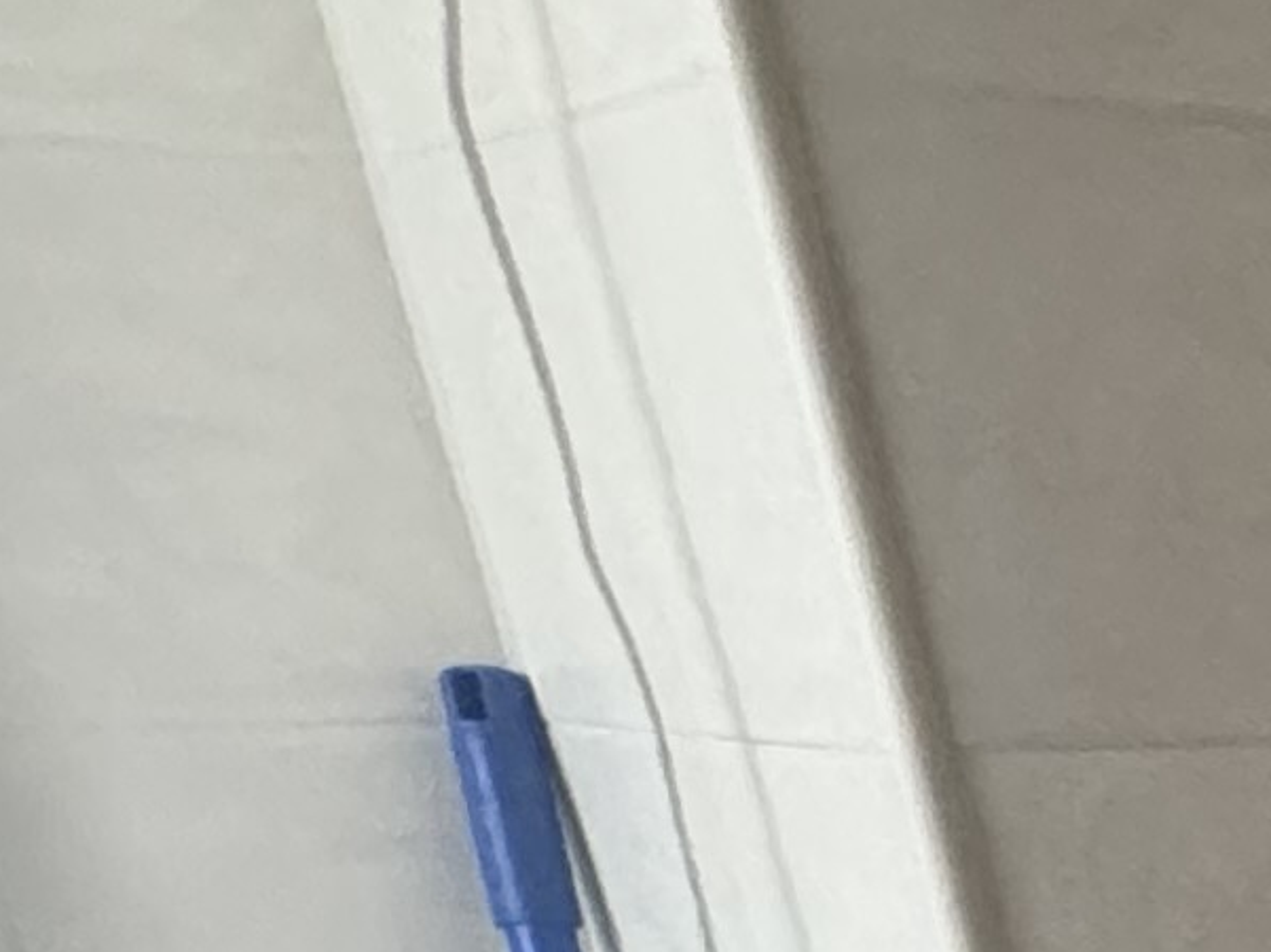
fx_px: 3449
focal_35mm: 94
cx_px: 3504
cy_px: 1936
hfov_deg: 12.5
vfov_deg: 13.4
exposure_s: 1/99
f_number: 2.2
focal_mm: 2.22
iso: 320
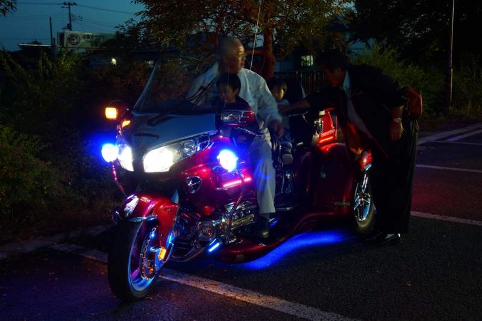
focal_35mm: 45
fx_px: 602
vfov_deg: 29.9
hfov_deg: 43.6
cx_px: 241
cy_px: 160
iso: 1600
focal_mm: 30
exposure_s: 1/25
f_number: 4.5
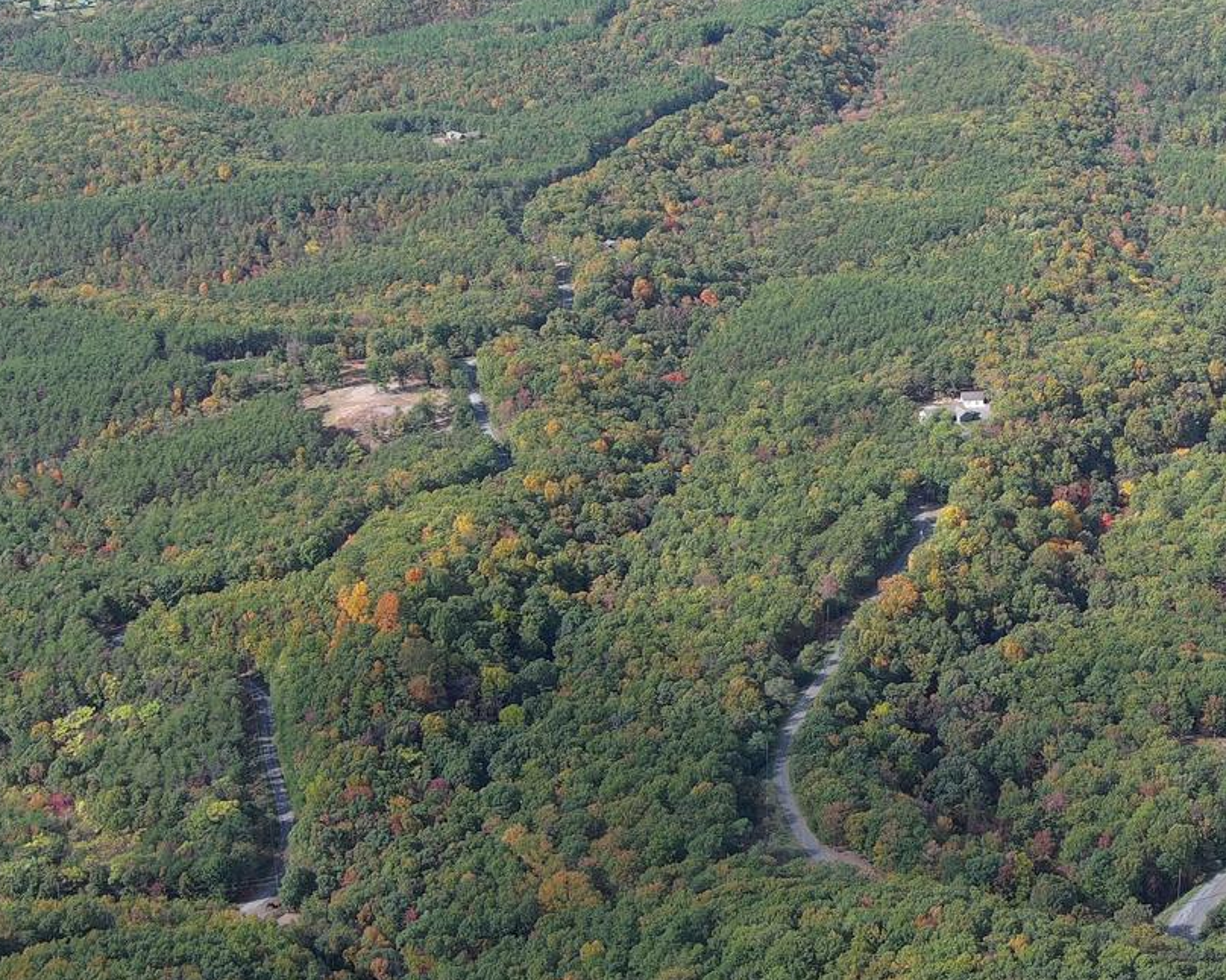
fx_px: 2503
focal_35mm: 69
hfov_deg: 26.9
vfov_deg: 22.1
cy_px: 324
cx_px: 1009
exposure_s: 1/532
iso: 100
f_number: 2.8
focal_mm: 10.57
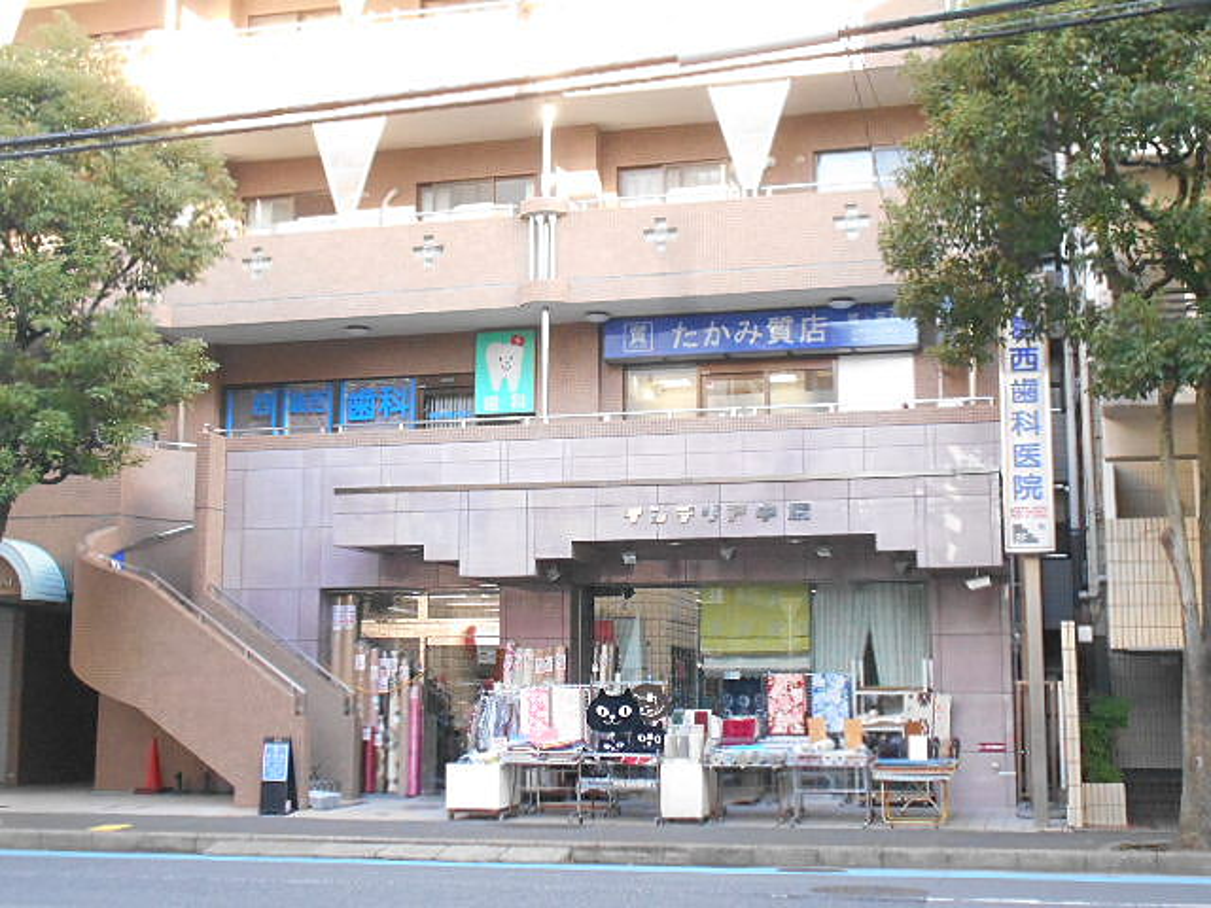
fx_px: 1749
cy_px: 454
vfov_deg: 29.1
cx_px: 606
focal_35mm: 50
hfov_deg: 38.2
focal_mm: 8.8
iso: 800
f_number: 4.5
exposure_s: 1/160
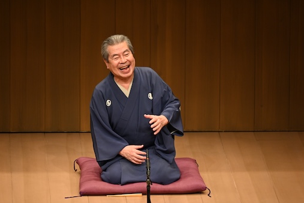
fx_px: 4005
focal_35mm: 474
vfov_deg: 2.9
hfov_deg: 4.3
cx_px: 136
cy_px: 109
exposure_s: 1/320
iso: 1600
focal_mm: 400
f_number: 5.6
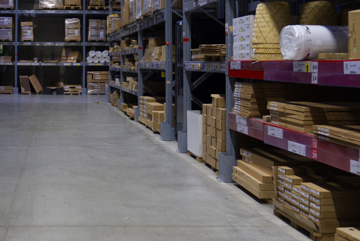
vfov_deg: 28.6
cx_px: 54
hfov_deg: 40.3
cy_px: 42
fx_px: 460
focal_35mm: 46
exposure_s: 1/27
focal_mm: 18
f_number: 2.8
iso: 800
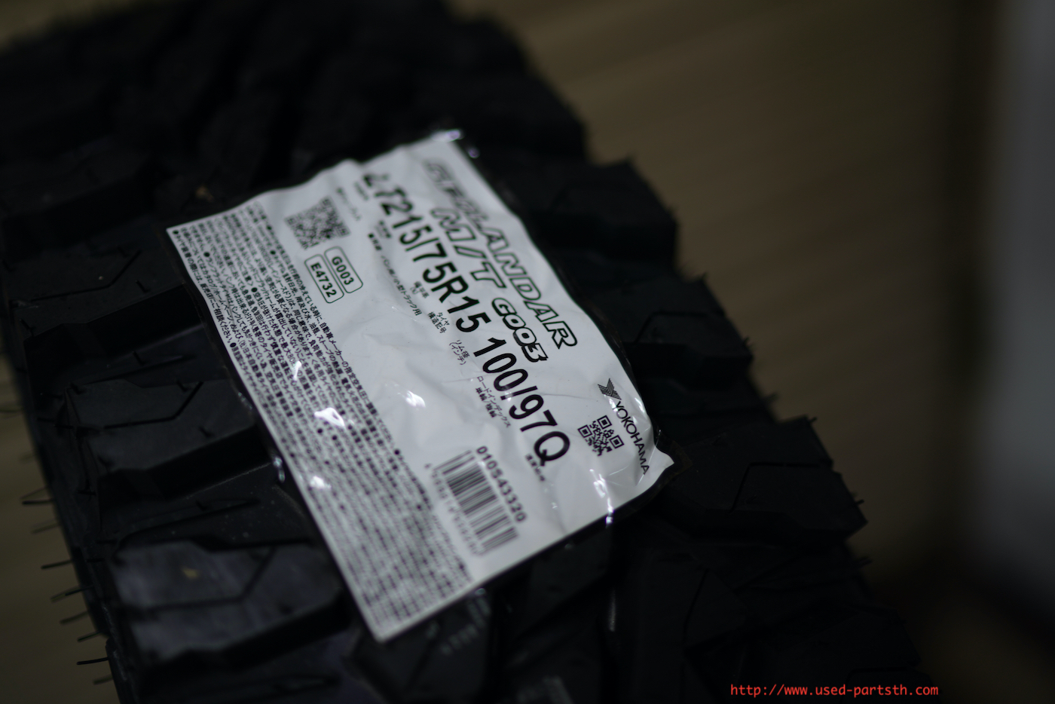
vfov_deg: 37.9
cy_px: 352
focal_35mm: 35
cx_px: 528
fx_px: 1026
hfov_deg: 54.4
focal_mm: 35
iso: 100
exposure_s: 1/40
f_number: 1.4
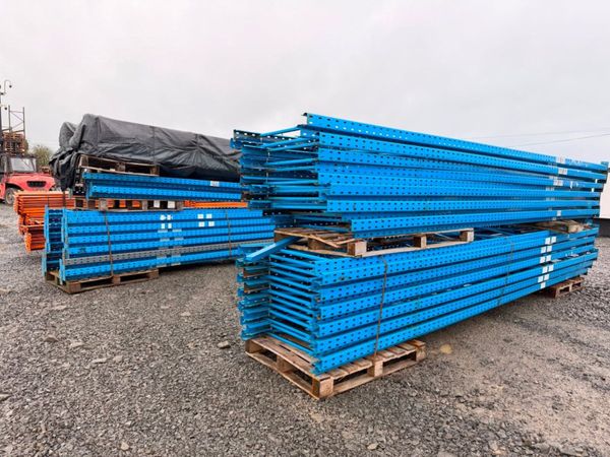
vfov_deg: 56.8
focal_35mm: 24
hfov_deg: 71.6
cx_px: 305
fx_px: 423
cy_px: 228
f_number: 1.78
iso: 80
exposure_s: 1/226
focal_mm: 6.76
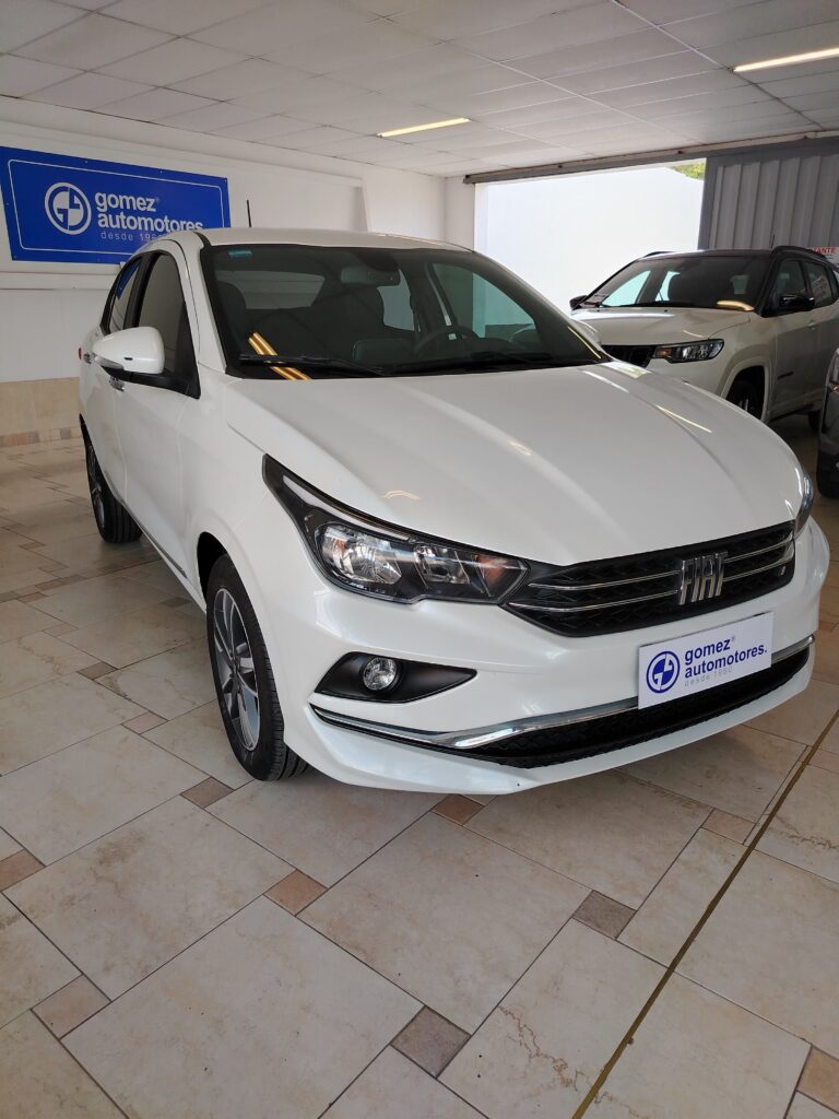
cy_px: 560
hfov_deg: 56.8
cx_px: 420
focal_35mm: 24
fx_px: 776
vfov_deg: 71.6
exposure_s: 1/109
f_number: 1.75
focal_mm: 5.25
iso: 100
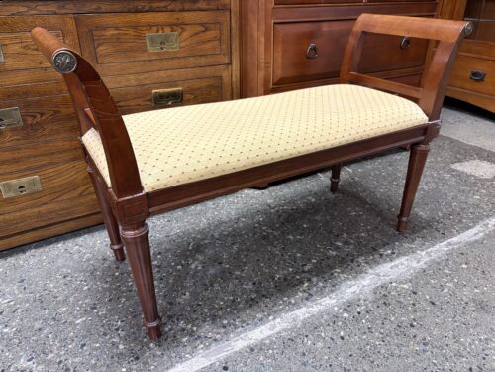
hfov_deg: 67.3
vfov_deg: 53.1
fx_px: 372
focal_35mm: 26
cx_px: 248
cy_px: 186
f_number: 1.6
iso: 400
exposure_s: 1/60
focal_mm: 5.96
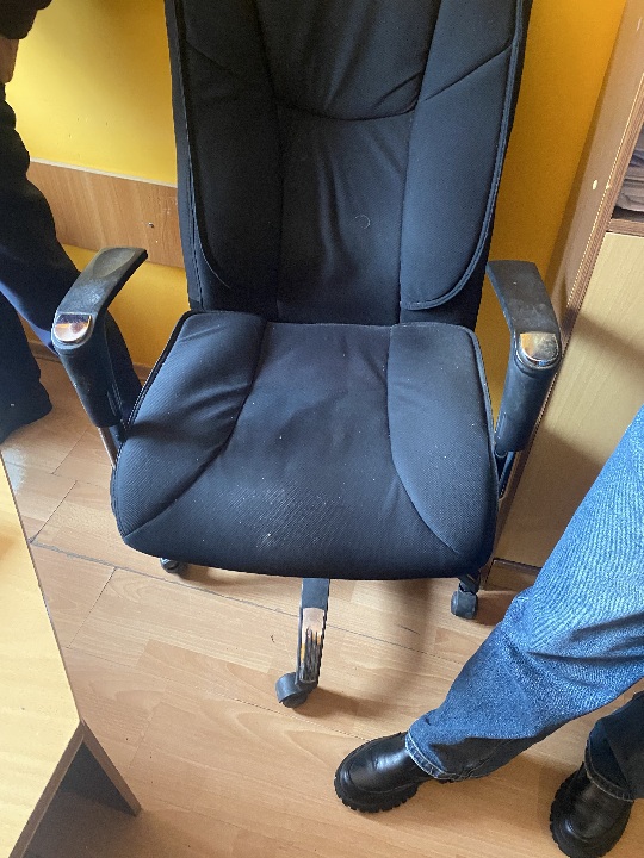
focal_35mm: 26
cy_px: 429
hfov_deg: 53.1
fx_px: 645
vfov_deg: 67.3
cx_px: 322
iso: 500
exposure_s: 1/53
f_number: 1.8
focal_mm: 4.25
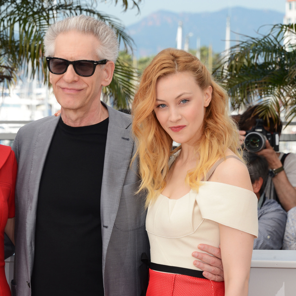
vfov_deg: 10.1
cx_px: 80
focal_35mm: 173
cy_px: 148
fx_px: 1674
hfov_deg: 10.1
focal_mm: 135
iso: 320
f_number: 13
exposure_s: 1/250
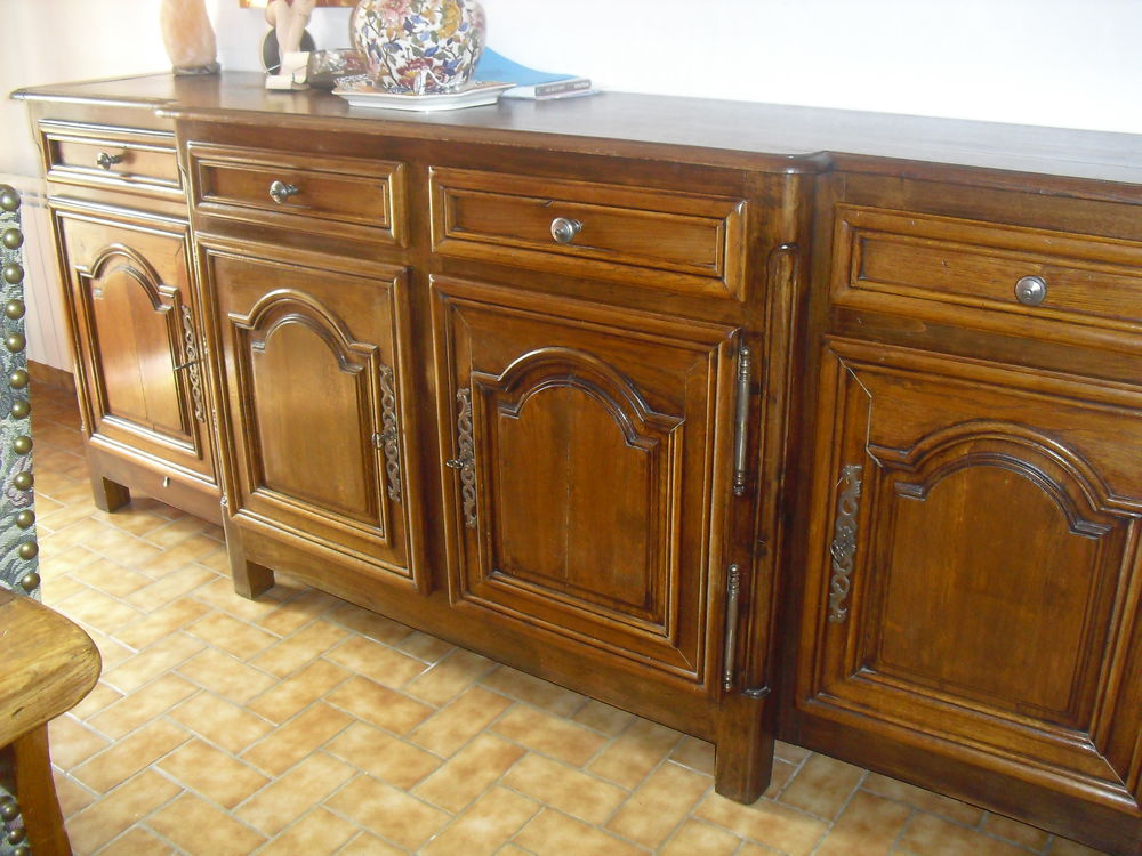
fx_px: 1188
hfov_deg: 51.4
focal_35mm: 36
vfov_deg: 39.7
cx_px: 571
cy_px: 428
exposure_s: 1/60
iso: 400
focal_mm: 6.3
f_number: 3.1
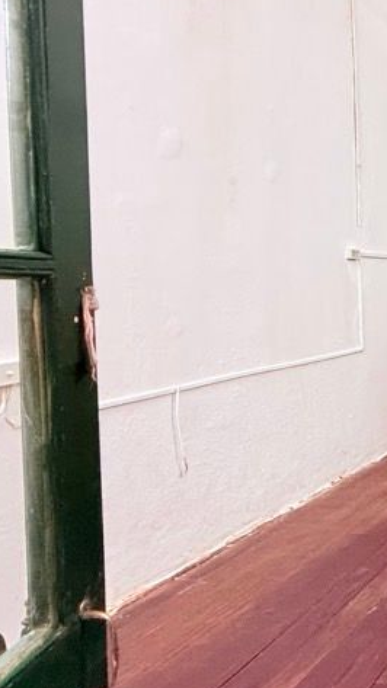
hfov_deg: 21.7
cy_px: 313
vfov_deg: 59.4
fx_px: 602
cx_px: 704
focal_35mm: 33
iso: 400
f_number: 2.2
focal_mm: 2.22
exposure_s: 1/50
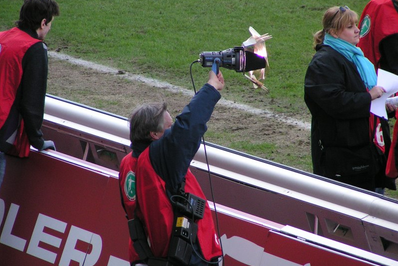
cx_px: 200
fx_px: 4390
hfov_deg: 5.2
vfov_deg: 3.5
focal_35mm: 397
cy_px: 137
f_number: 3.5
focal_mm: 58
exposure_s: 1/400
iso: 125
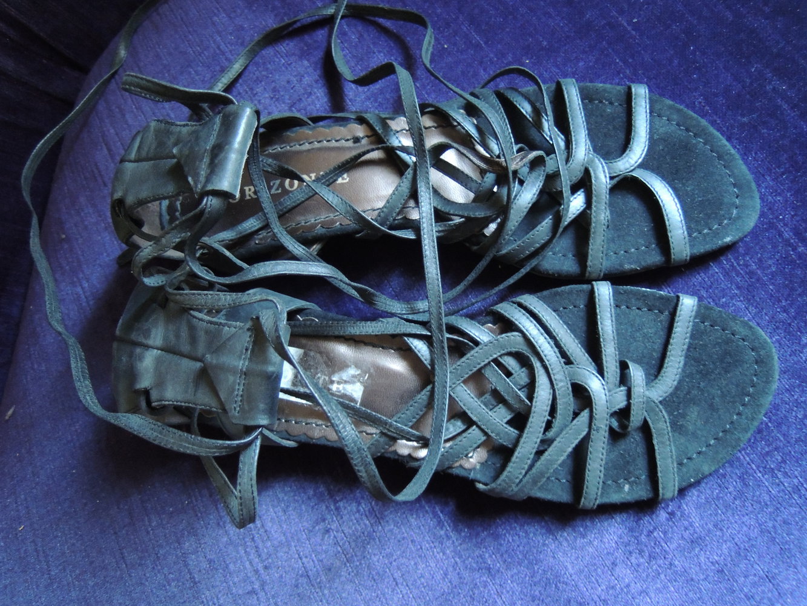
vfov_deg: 56.8
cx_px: 404
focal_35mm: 24
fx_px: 560
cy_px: 303
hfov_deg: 71.6
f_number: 1.8
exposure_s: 1/5
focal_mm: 4.3
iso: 800
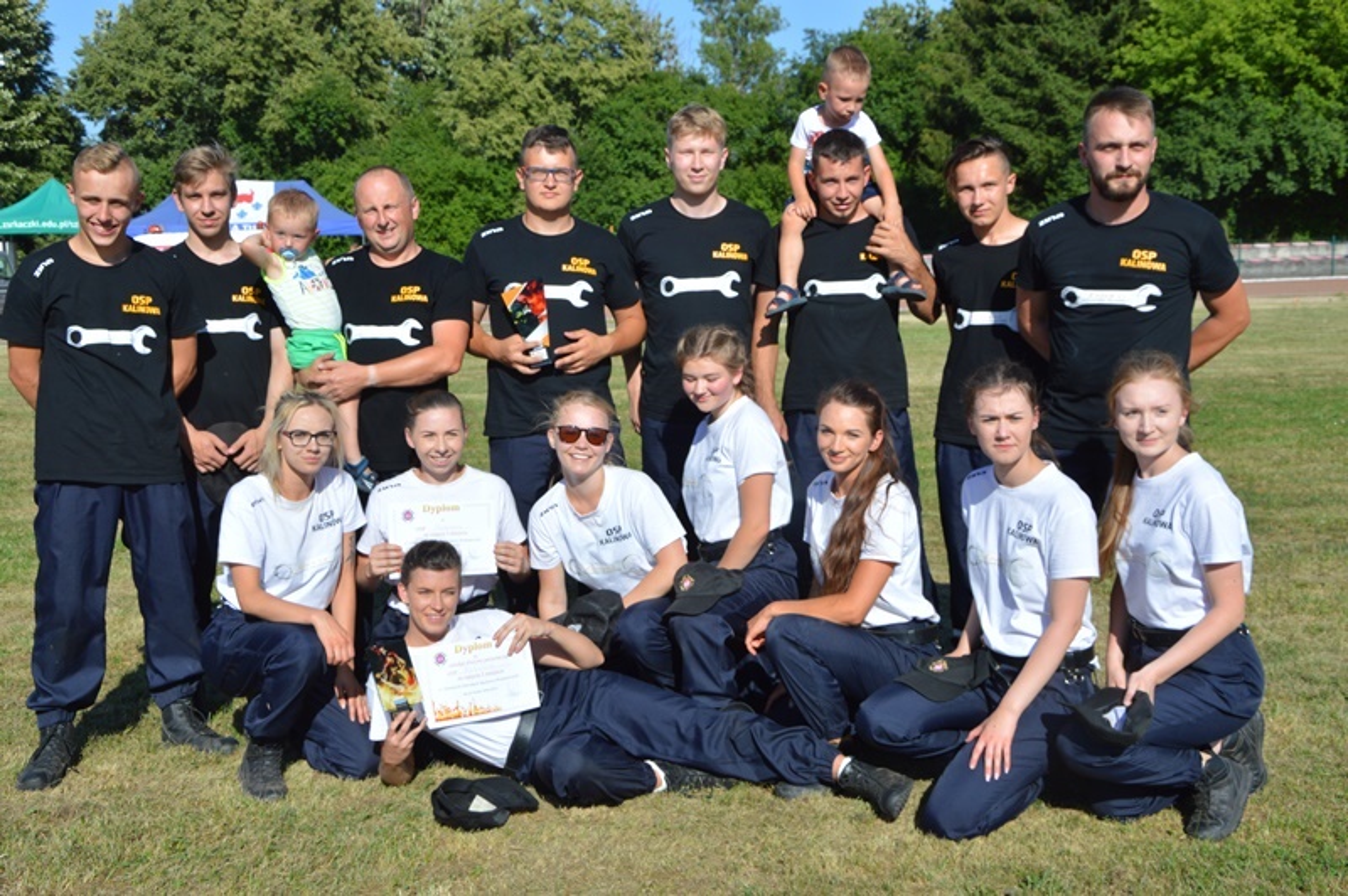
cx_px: 674
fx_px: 1684
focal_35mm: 45
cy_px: 448
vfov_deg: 29.8
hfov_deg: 43.6
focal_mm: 30
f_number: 9
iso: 100
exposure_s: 1/320
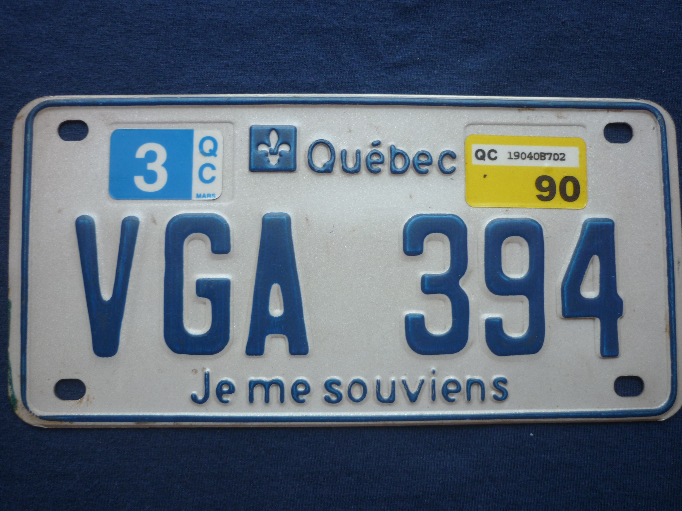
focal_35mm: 33
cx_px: 341
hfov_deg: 55.4
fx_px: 650
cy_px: 256
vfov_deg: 42.9
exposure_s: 1/40
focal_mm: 5.5
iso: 80
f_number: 2.8
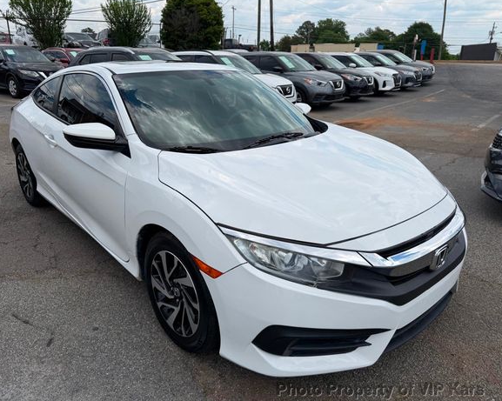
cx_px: 235
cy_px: 199
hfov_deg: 66.0
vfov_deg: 54.9
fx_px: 386
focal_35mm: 26
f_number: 1.78
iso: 80
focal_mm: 6.76
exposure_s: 1/5319
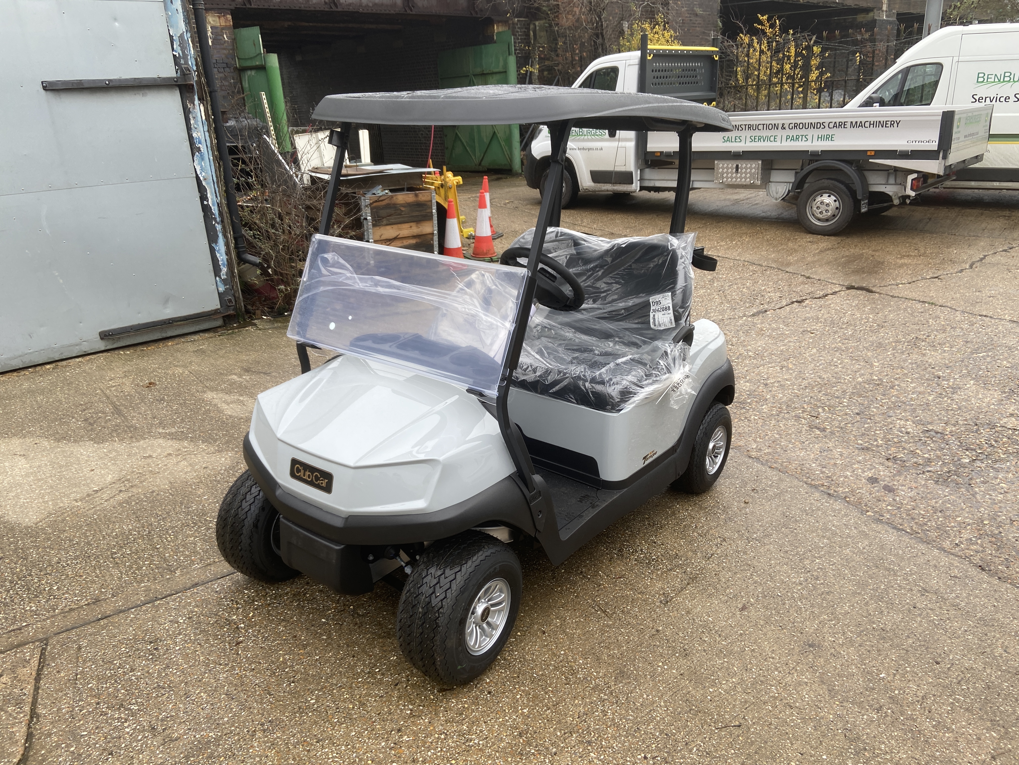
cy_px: 382
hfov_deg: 67.3
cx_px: 510
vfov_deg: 53.1
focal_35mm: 26
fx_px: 765
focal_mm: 4.25
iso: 32
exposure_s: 1/122
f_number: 1.8
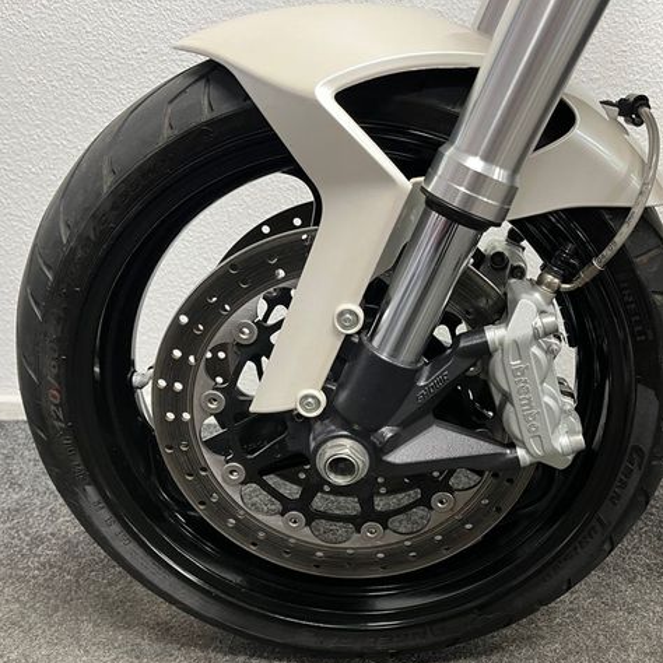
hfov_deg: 52.3
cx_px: 380
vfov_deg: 52.5
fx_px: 672
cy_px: 333
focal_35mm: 31
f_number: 1.6
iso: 200
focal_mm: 5.1
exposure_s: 1/50
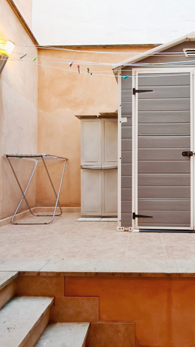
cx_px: 140
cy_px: 173
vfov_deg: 81.2
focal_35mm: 22
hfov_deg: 49.9
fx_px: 202
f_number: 2
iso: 3200
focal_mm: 2.31
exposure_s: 1/100
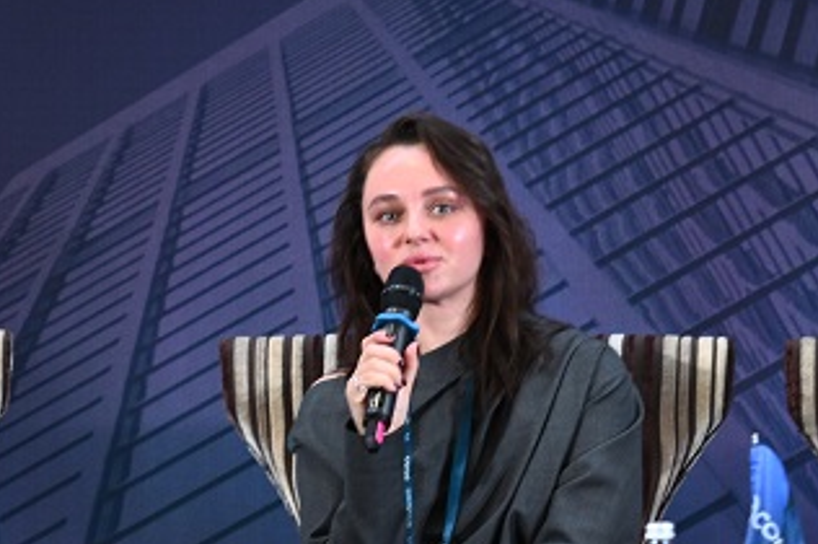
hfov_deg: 7.6
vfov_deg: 5.1
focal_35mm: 269
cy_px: 746
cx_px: -62
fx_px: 6106
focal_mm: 85
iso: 1000
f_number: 3.2
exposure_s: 1/250
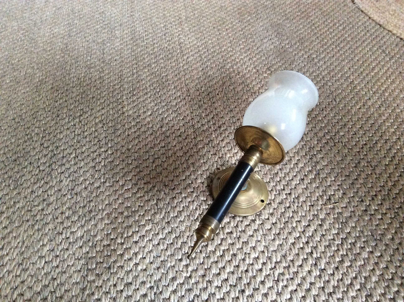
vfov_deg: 44.1
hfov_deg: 56.9
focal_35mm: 32
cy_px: 151
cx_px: 202
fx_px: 373
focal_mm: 3.3
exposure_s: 1/20
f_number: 2.4
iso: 320
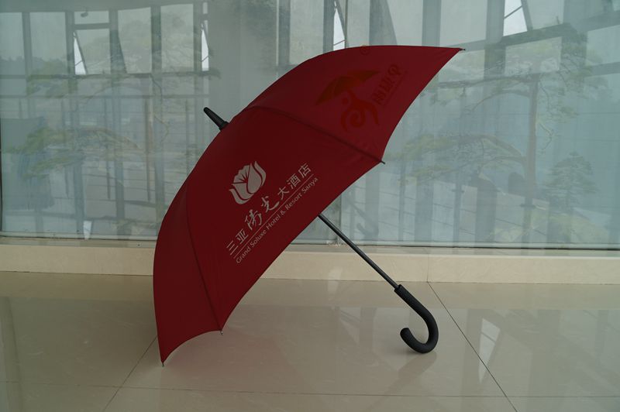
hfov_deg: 62.0
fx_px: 516
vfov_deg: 43.5
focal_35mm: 30
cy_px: 206
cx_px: 310
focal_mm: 20
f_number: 5
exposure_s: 1/100
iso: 100
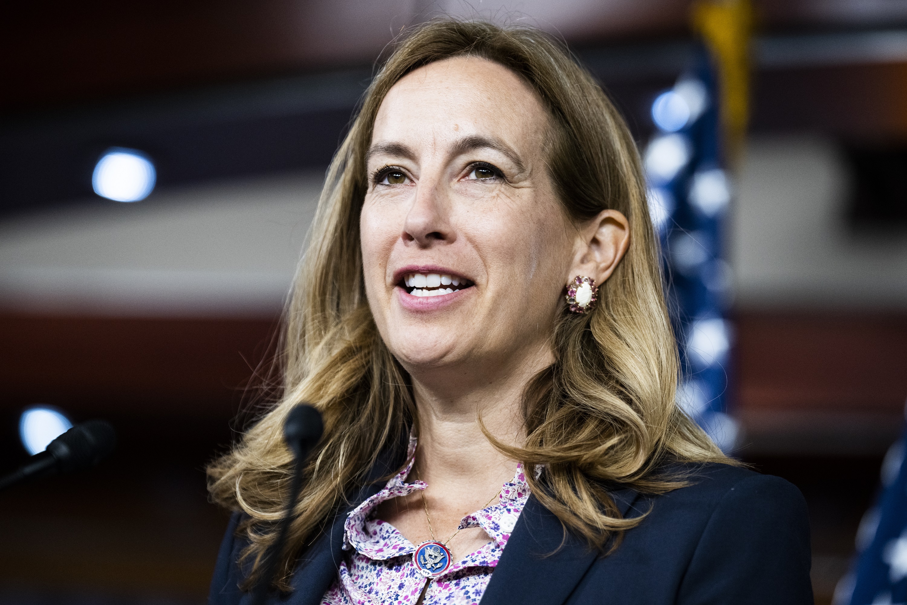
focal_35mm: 158
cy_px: 302
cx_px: 454
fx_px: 3980
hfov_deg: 13.0
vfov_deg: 8.7
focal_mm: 158
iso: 3200
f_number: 3.2
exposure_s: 1/400
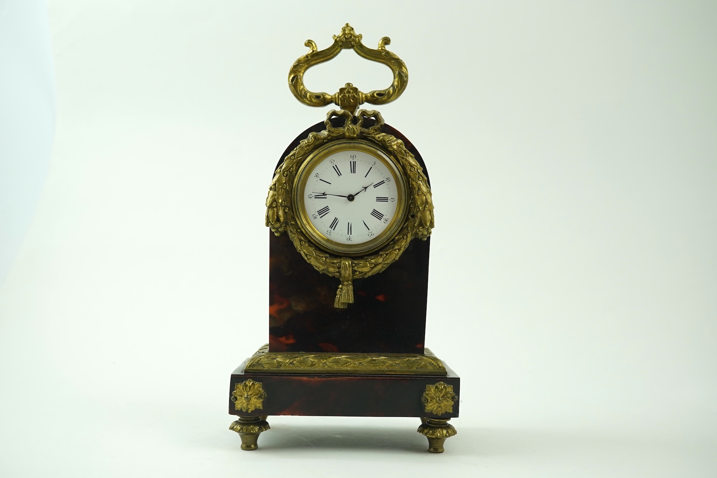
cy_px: 239
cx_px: 358
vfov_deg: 29.9
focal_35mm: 45
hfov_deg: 43.6
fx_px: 896
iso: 500
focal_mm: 30
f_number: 9
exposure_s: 1/50
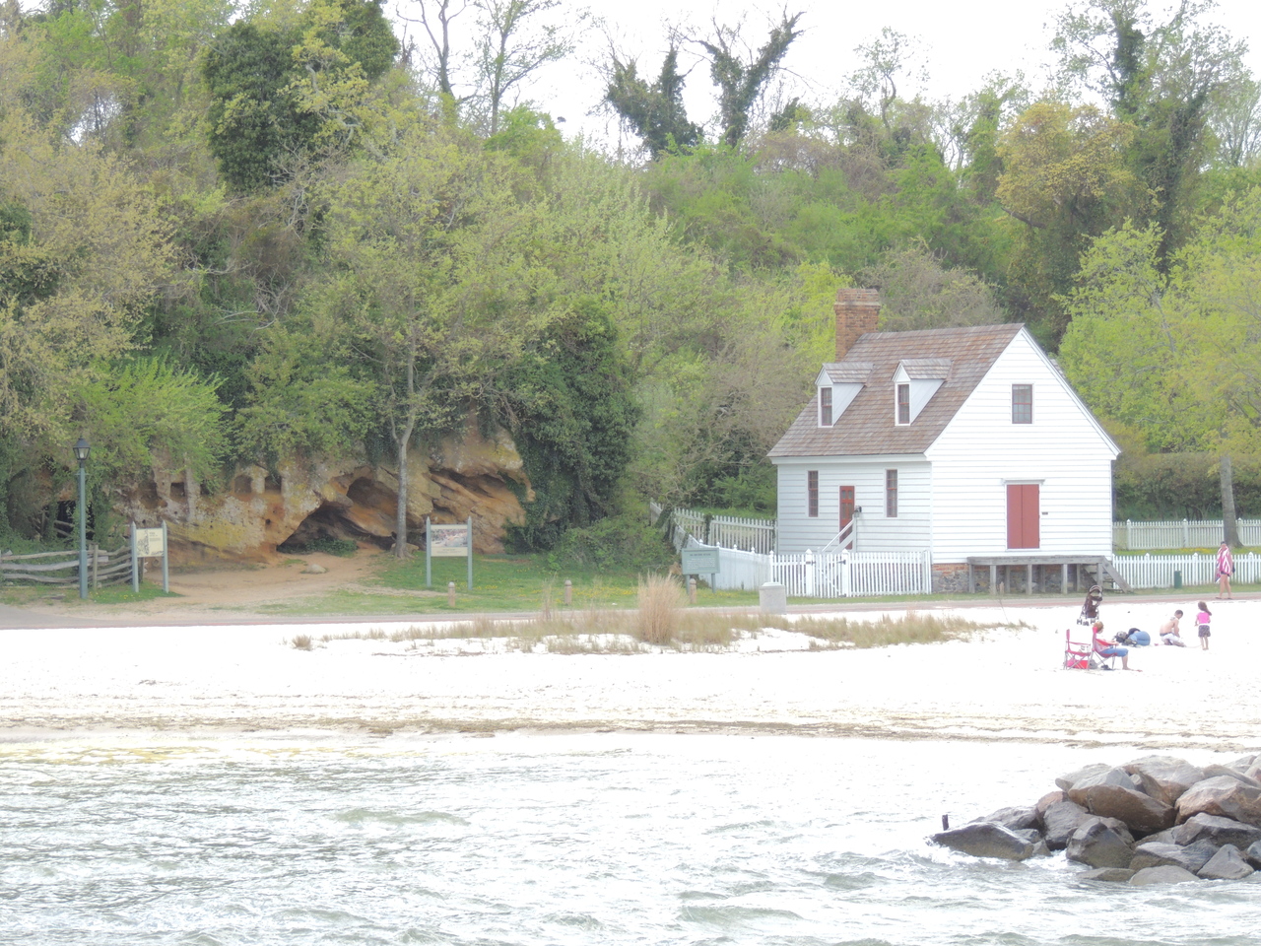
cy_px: 473
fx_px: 4371
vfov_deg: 12.3
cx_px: 630
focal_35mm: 120
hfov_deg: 16.4
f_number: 4.2
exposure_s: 1/400
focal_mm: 21.4
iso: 250
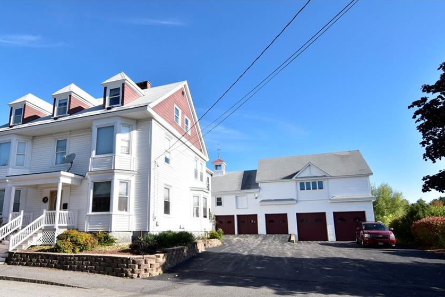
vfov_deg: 56.7
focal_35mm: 22
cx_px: 198
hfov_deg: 78.3
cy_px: 180
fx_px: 272
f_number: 11
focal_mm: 12
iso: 640
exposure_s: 1/500
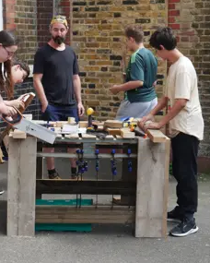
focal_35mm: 74
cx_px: 76
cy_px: 135
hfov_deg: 20.7
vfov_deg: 25.7
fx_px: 575
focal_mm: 26
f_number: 6.3
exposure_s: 1/160
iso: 200
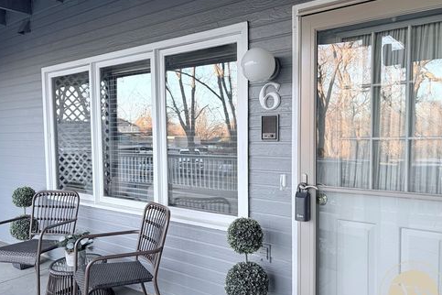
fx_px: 344
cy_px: 157
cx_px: 219
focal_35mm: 28
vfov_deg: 46.4
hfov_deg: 65.5
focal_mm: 5.96
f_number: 1.6
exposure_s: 1/154
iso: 64
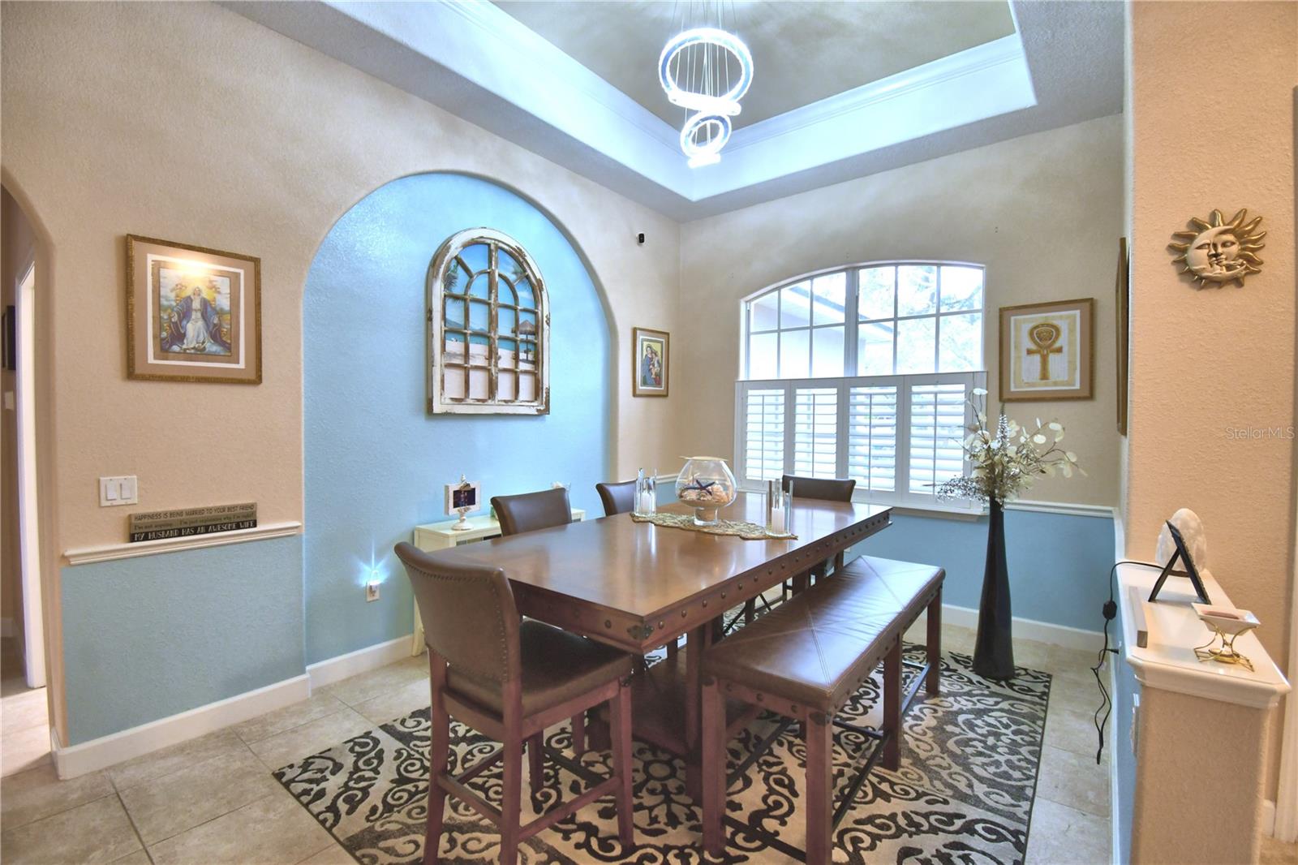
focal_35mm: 15
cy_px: 432
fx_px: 541
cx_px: 649
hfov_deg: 100.4
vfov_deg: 77.3
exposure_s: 1/30
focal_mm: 10
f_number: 4.5
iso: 640
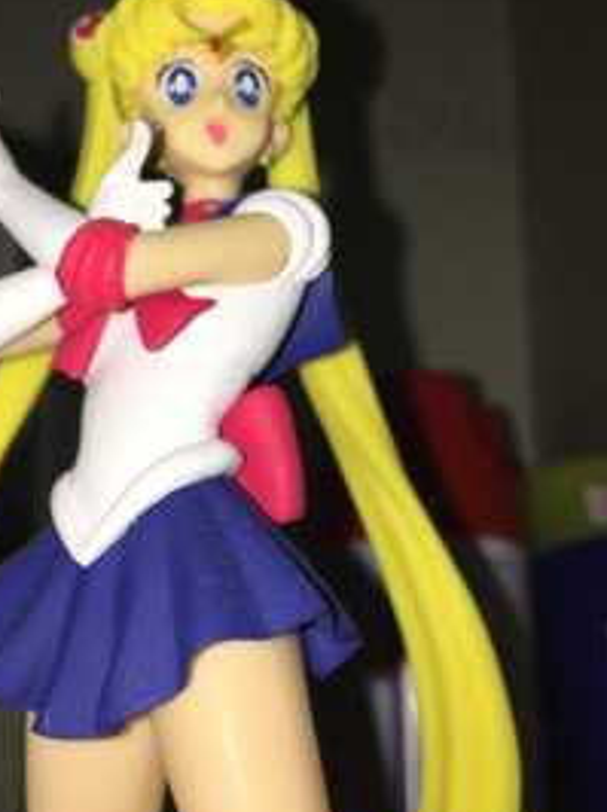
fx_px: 1124
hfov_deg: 30.1
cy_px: 406
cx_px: 238
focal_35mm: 48
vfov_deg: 39.7
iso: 25
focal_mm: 4.15
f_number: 2.2
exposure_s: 1/265
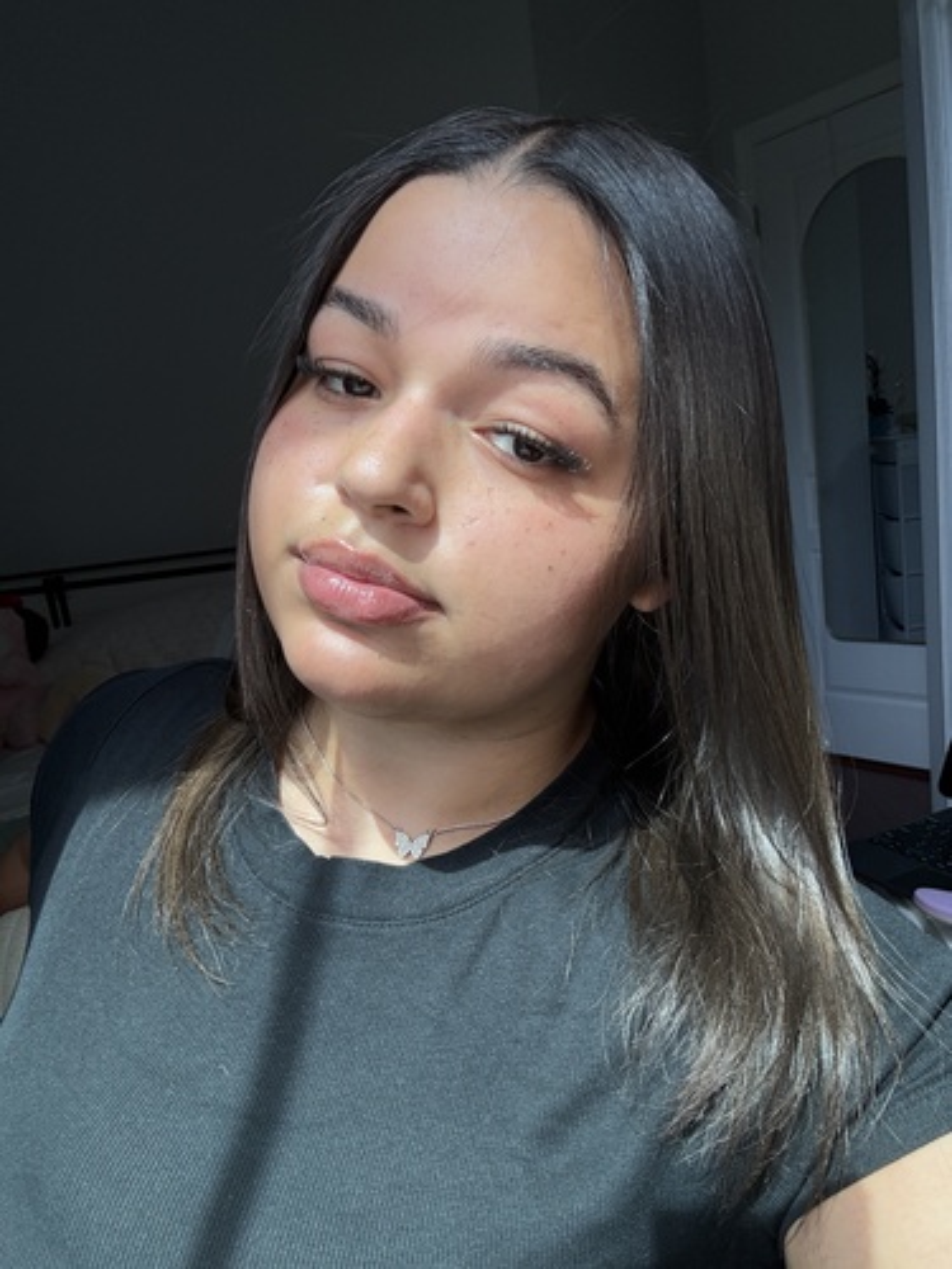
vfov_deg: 73.9
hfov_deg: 58.9
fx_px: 843
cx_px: 476
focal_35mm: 23
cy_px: 634
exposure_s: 1/121
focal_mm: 2.69
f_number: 1.9
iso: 20
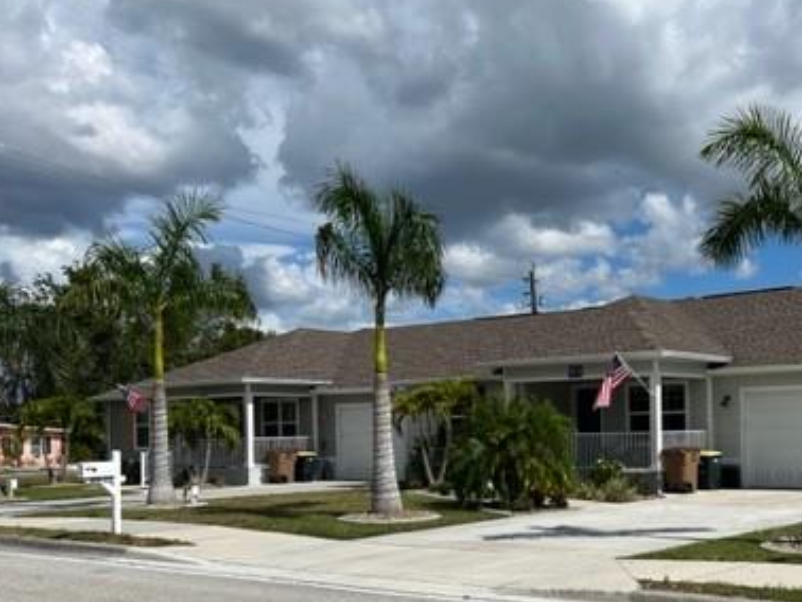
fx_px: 1020
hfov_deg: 41.2
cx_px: 632
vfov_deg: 32.6
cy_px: 415
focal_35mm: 44
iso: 50
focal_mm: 5.7
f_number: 1.5
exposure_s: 1/9434
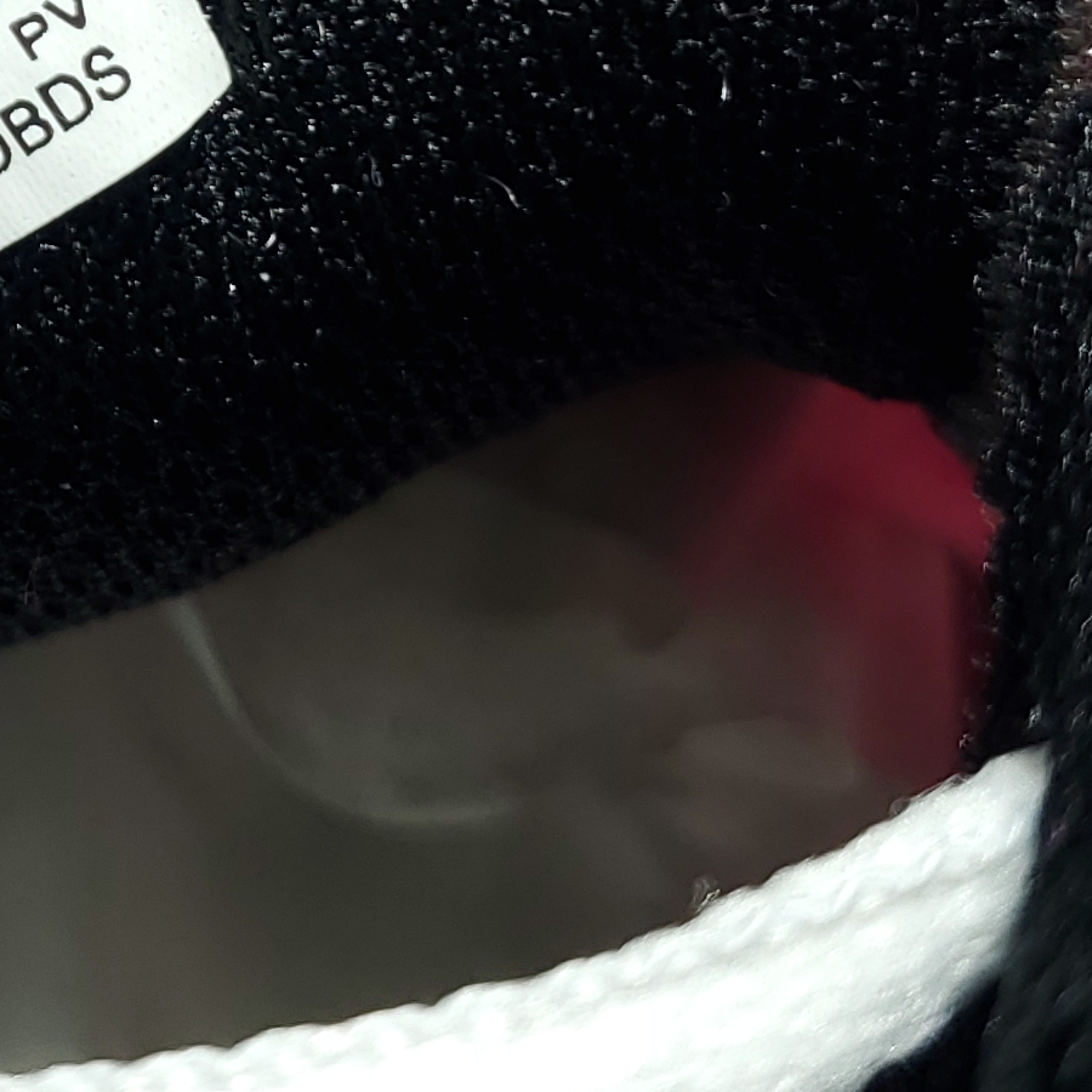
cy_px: -200
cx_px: -194
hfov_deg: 16.3
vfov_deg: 16.3
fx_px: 3676
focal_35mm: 103
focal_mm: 4.3
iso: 50
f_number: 1.5
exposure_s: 1/210
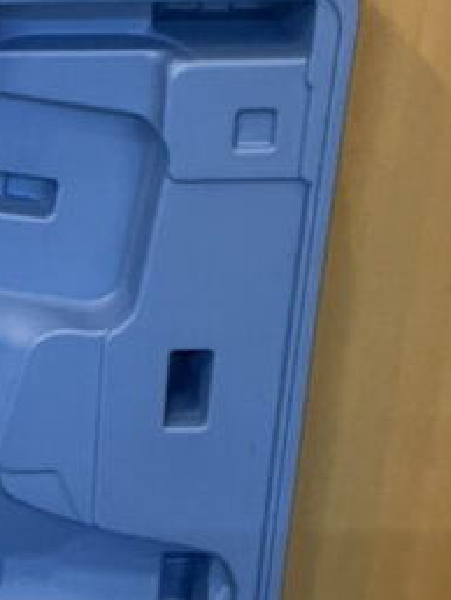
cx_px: -91
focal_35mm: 103
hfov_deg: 14.0
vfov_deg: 18.8
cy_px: 495
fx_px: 1786
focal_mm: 4.2
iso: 400
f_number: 1.6
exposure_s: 1/50
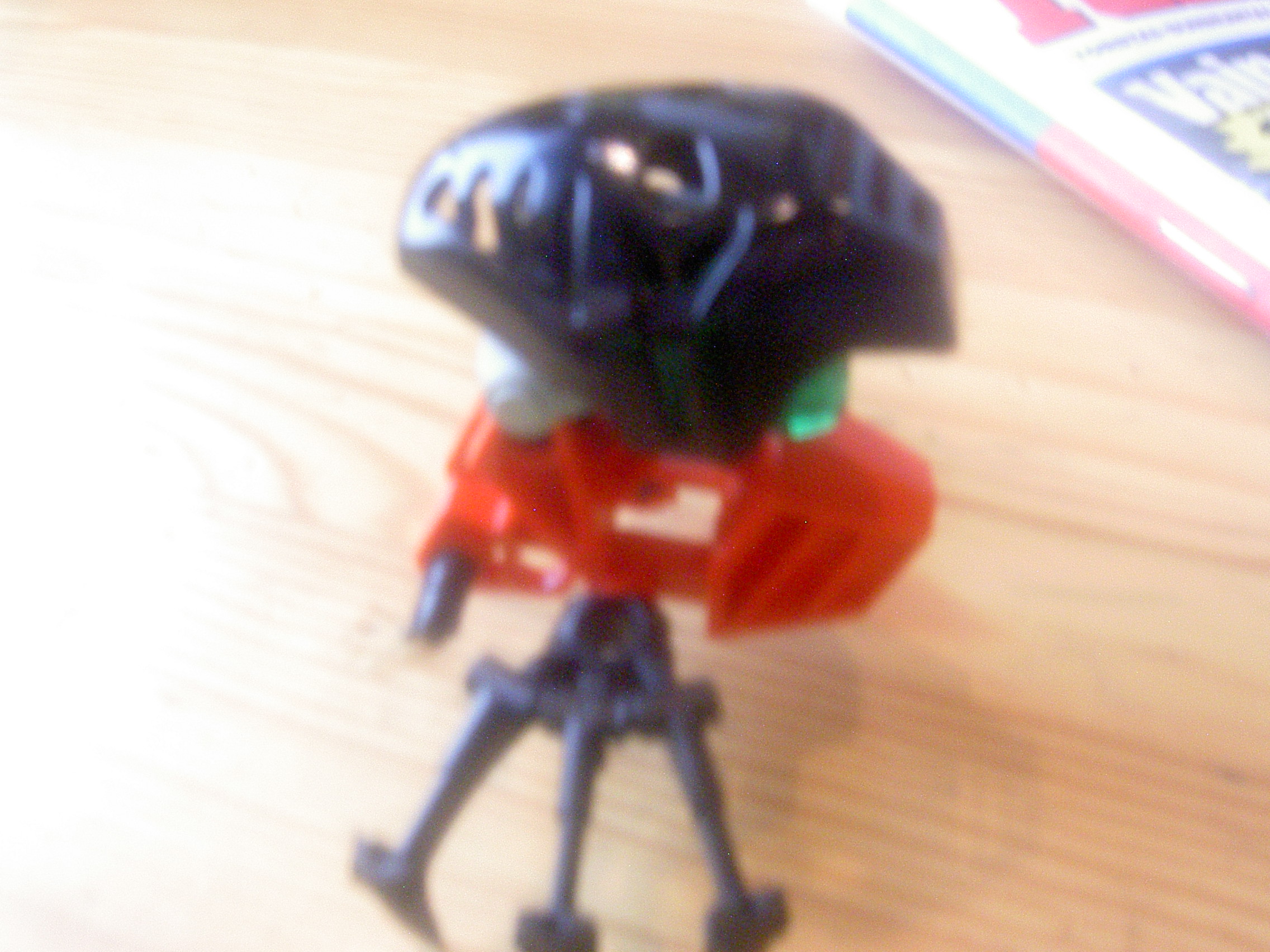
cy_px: 476
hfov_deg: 54.0
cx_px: 635
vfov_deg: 41.8
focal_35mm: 34
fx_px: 1247
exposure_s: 1/4
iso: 400
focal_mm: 5.6
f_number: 4.7
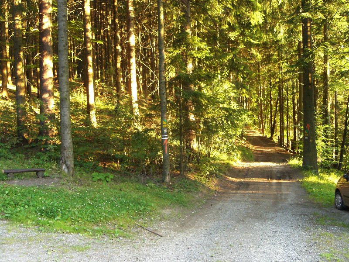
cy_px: 131
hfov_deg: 49.0
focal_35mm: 38
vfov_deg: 37.7
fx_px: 383
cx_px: 174
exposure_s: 1/60
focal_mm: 6.3
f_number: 3.1
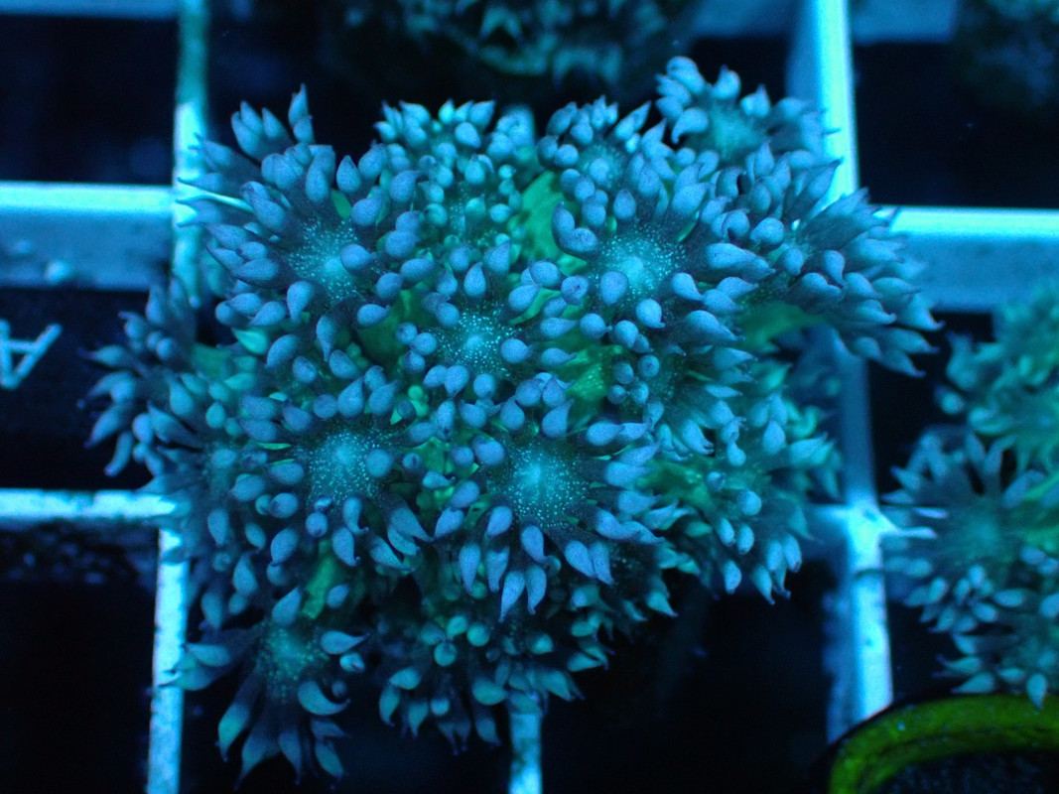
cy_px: 397
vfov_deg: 20.7
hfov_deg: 27.4
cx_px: 530
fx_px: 2172
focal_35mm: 71
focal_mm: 12.73
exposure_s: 1/160
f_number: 3.9
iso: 800
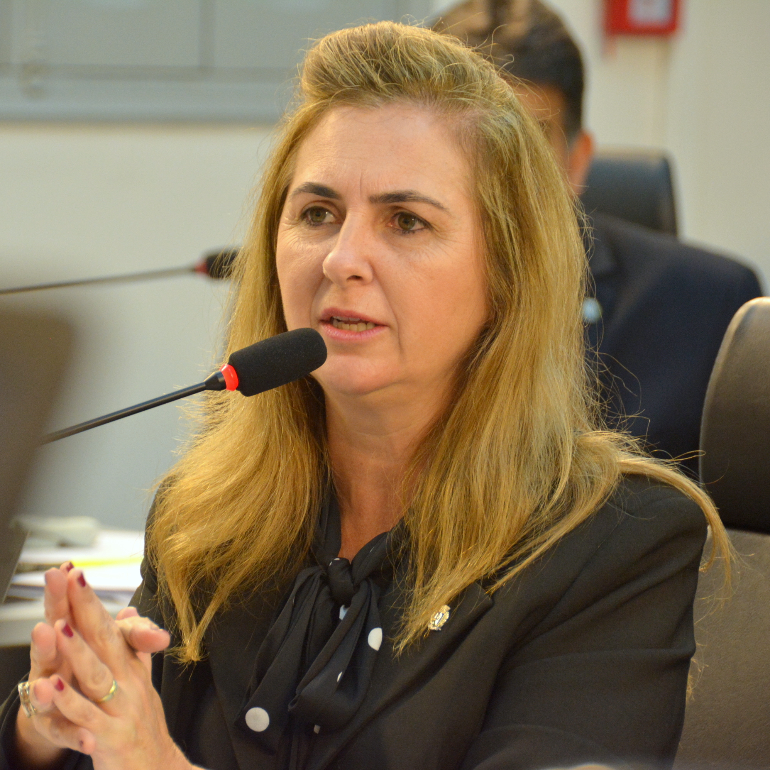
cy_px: 384
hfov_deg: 6.1
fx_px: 7223
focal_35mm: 287
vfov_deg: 6.1
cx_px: 341
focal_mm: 150
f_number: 5.6
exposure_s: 1/125
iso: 1400
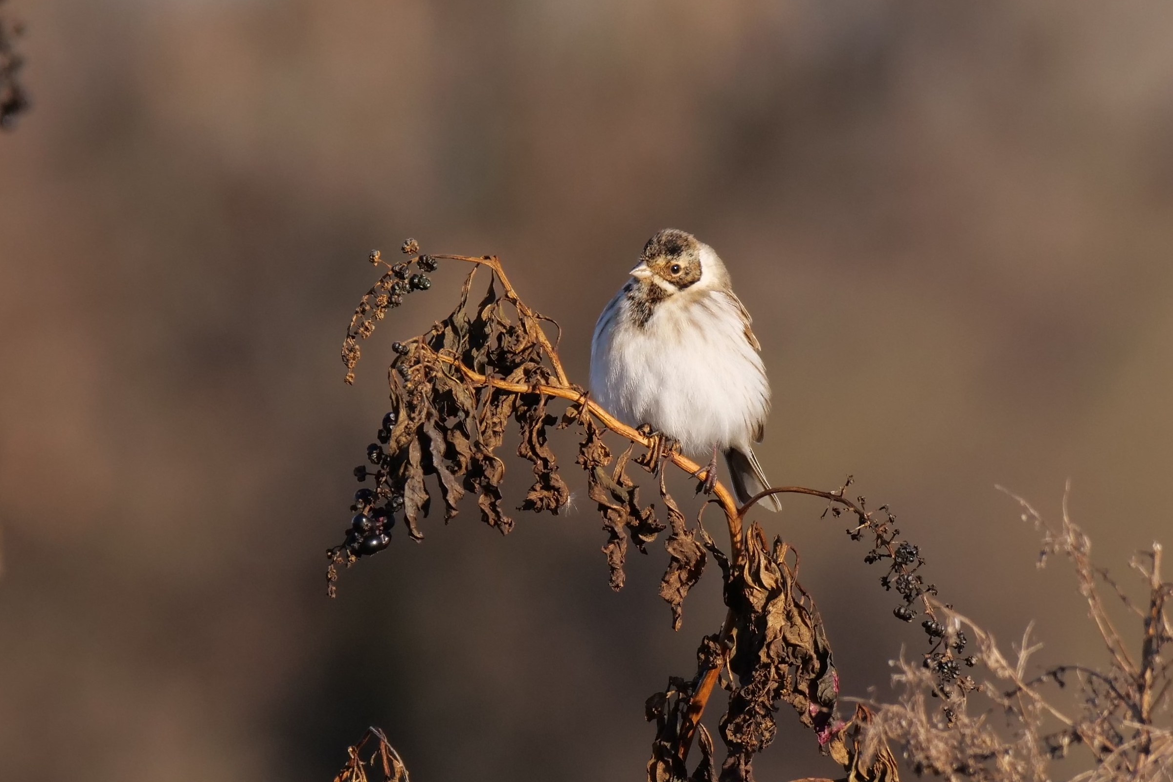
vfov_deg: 1.7
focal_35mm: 833
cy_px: 368
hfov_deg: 2.5
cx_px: 586
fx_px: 27136
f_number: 8
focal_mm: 400
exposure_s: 1/500
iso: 400
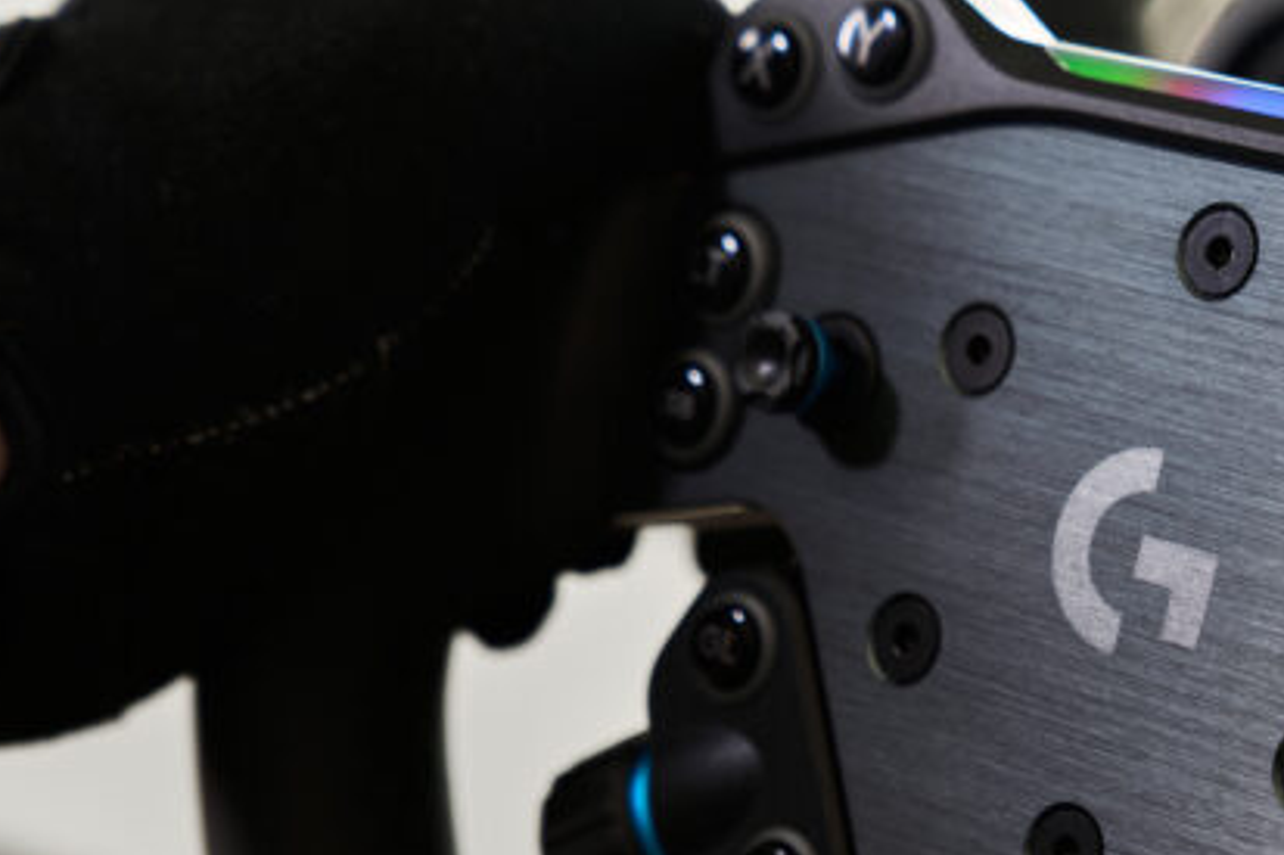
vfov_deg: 11.3
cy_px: 619
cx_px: 1169
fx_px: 4314
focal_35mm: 121
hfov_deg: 16.7
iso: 200
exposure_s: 1/100
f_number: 4
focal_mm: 65
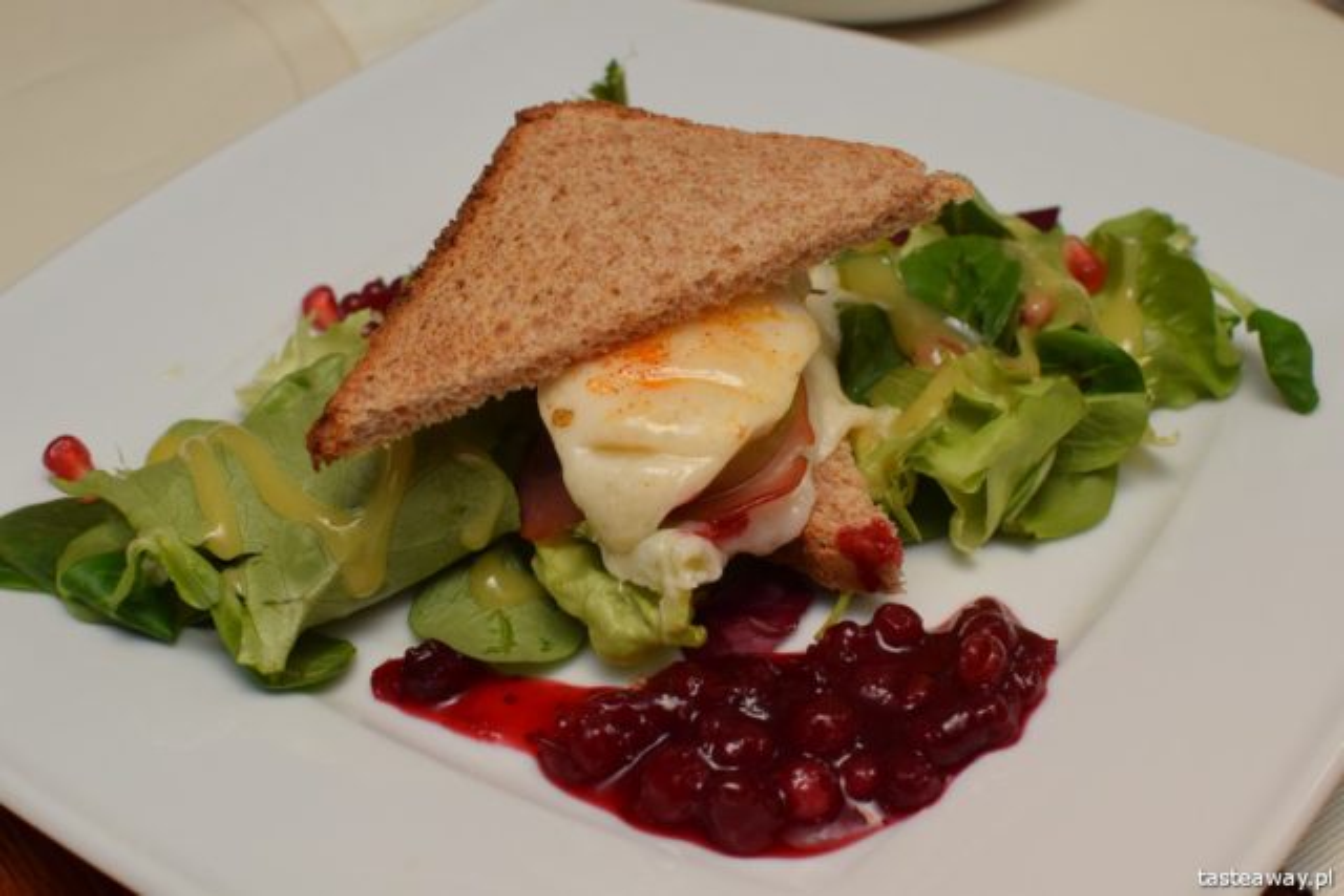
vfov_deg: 25.8
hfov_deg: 37.8
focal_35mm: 52
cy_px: 448
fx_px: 1960
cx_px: 672
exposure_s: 1/200
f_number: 7.1
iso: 400
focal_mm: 35
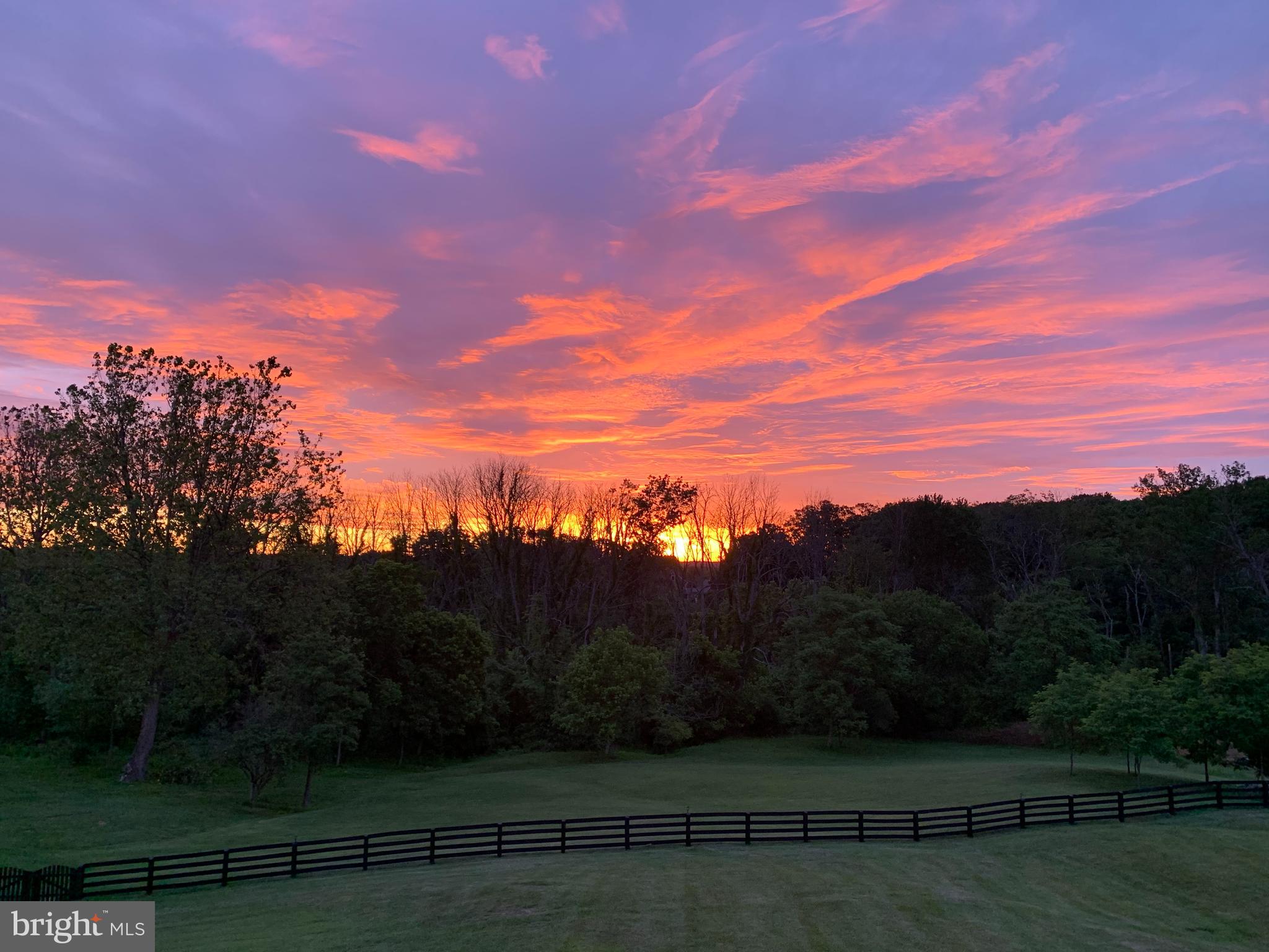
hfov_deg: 67.3
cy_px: 476
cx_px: 634
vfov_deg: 53.1
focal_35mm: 26
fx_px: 953
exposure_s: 1/87
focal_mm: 4.25
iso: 100
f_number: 1.8
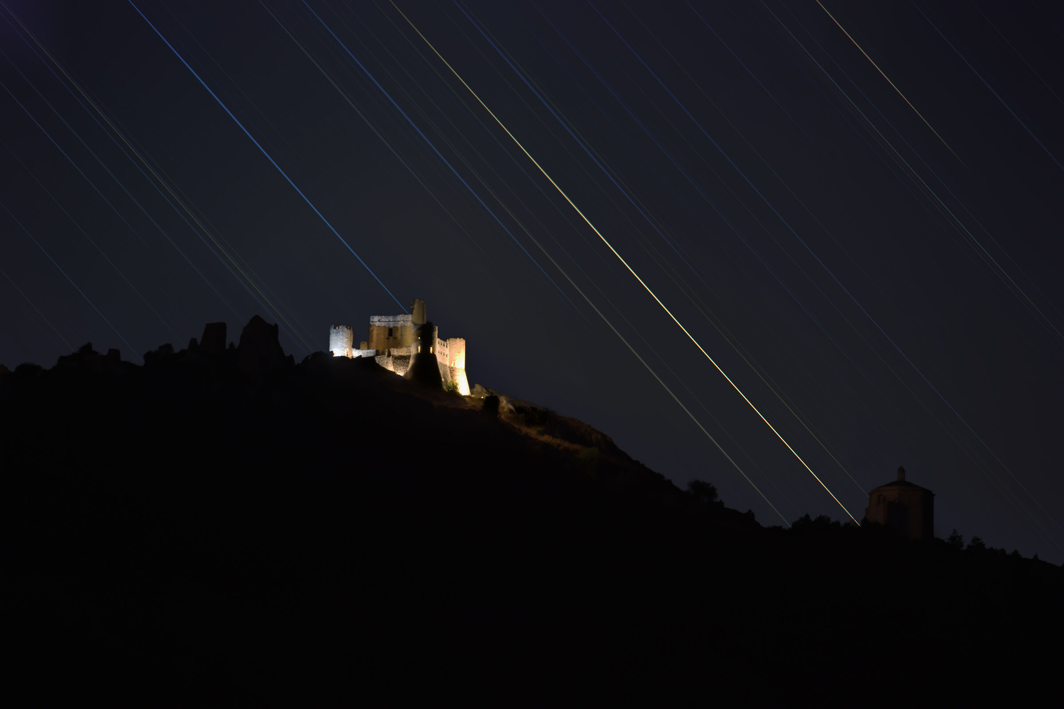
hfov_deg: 6.9
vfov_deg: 4.6
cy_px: 354
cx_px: 532
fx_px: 8864
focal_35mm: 300
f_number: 7.1
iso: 500
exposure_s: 30
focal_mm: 300
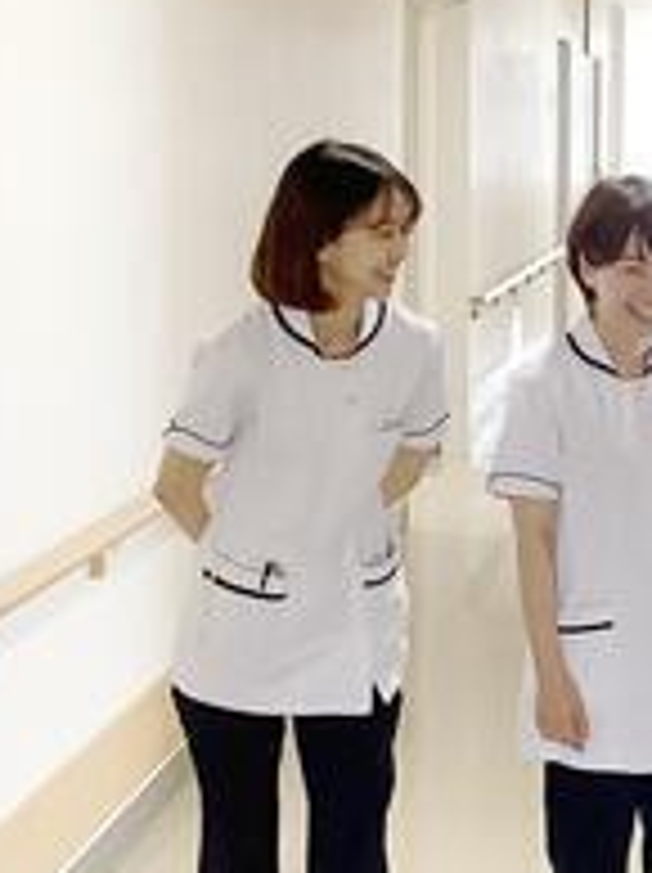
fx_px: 2416
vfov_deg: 20.4
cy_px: 518
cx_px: 719
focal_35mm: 96
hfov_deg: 15.0
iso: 125
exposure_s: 1/50
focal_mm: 3.3
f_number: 2.4
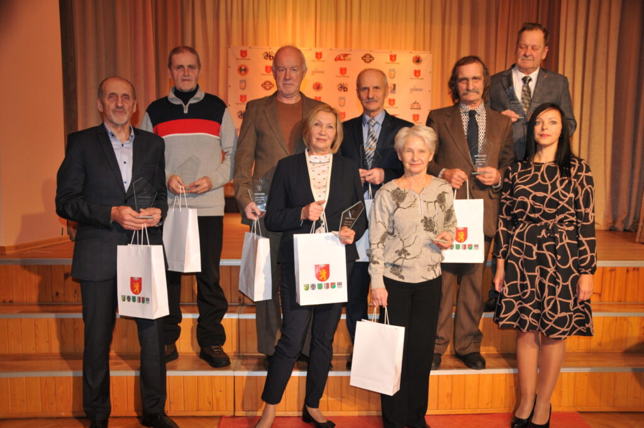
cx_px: 322
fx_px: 590
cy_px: 214
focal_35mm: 33
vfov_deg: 39.9
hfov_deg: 57.3
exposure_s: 1/250
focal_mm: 22
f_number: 3.8
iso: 500
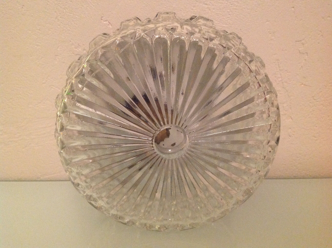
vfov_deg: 40.6
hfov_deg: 52.7
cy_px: 124
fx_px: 335
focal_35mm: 35
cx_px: 166
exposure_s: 1/17
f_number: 2.4
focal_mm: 4.28
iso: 500
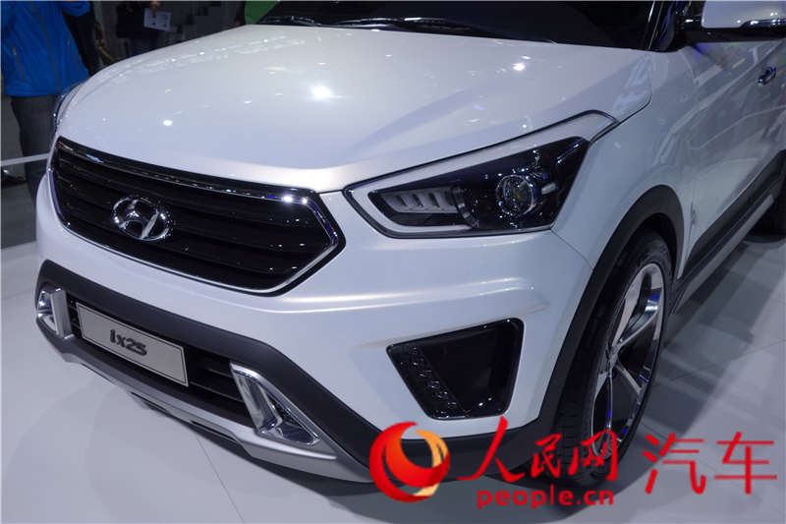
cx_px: 393
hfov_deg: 55.8
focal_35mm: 34
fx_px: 742
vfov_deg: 38.9
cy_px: 262
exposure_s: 1/250
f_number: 5.6
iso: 125
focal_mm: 12.78
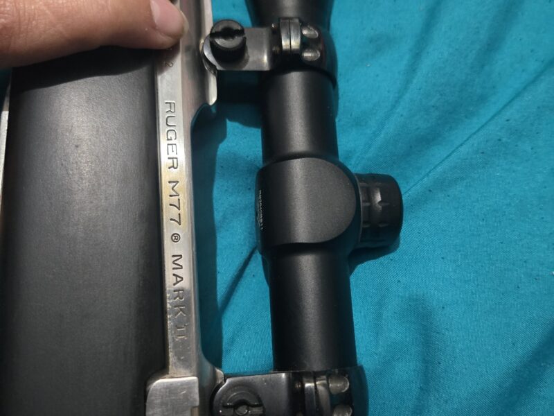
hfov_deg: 73.9
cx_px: 277
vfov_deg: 58.9
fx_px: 368
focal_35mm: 23
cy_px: 208
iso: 1600
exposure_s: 1/40
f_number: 1.8
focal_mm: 5.4
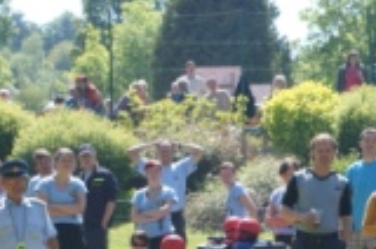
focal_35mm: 189
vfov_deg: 7.1
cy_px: 331
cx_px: 463
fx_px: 1974
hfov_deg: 10.7
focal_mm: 45
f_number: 6.3
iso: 100
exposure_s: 1/160
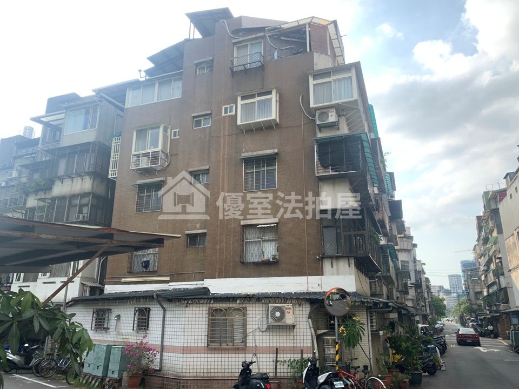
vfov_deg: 53.1
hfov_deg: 67.3
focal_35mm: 26
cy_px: 194
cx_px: 260
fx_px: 390
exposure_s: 1/492
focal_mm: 4.25
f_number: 1.8
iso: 25
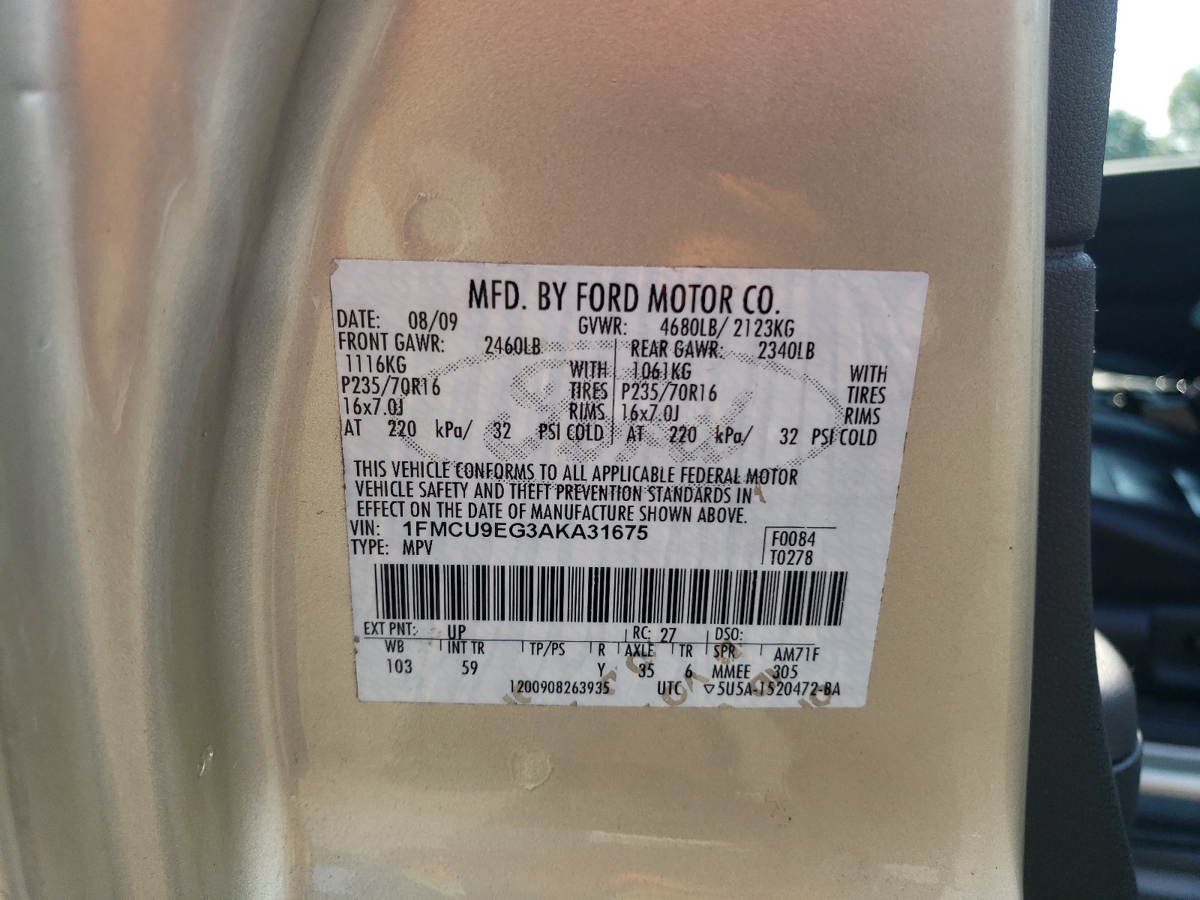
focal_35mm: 26
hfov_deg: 67.3
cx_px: 600
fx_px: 901
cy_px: 450
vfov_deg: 53.1
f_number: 1.5
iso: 50
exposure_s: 1/769
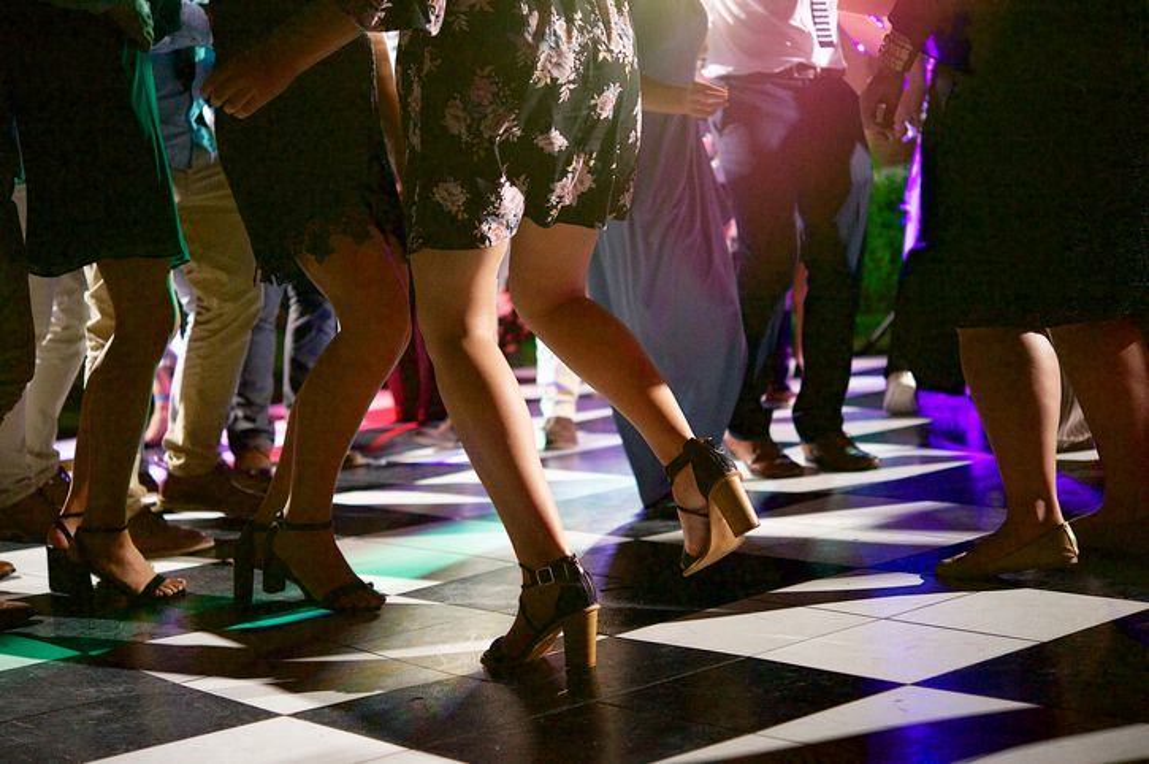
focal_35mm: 60
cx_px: 574
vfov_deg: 22.6
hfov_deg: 33.4
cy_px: 382
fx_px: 1913
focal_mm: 60
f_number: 2.8
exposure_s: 1/100
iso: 2000
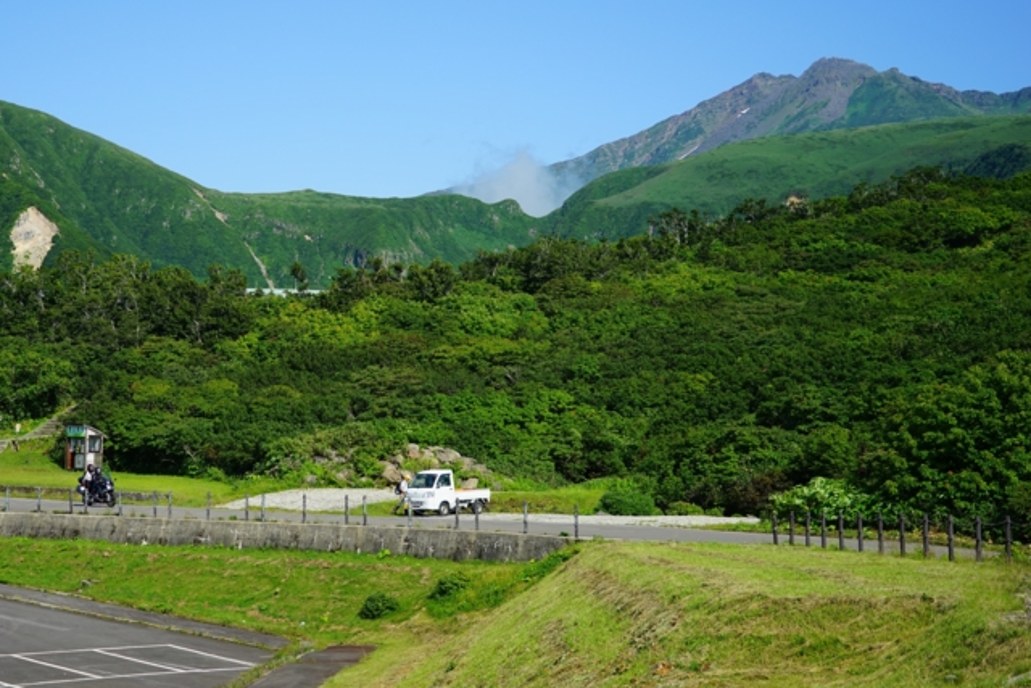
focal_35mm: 65
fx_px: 1862
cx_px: 398
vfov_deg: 20.9
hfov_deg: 30.8
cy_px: 261
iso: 100
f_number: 4.5
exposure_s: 1/750
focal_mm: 52
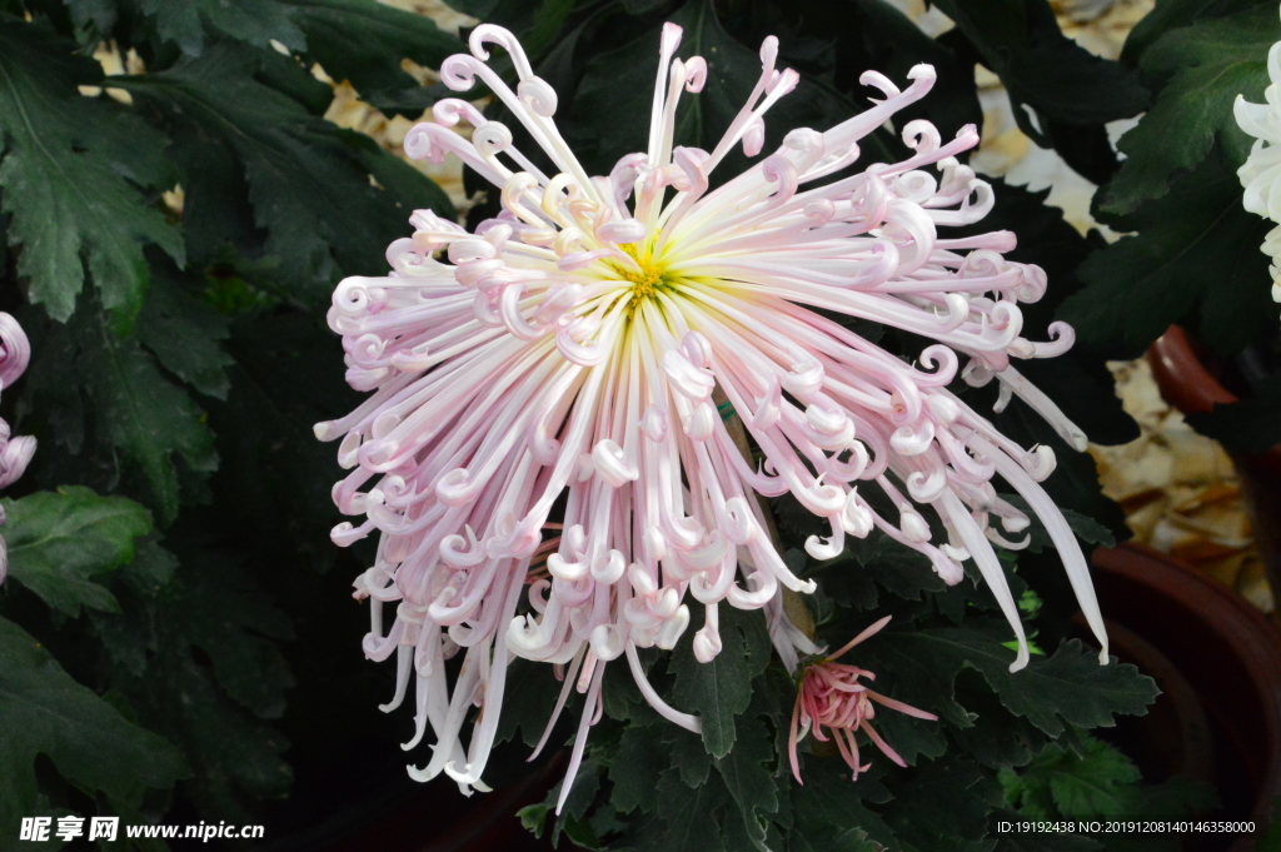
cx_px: 640
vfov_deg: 13.0
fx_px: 3733
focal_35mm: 105
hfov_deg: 19.5
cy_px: 426
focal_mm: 70
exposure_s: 1/250
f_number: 22
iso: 3600
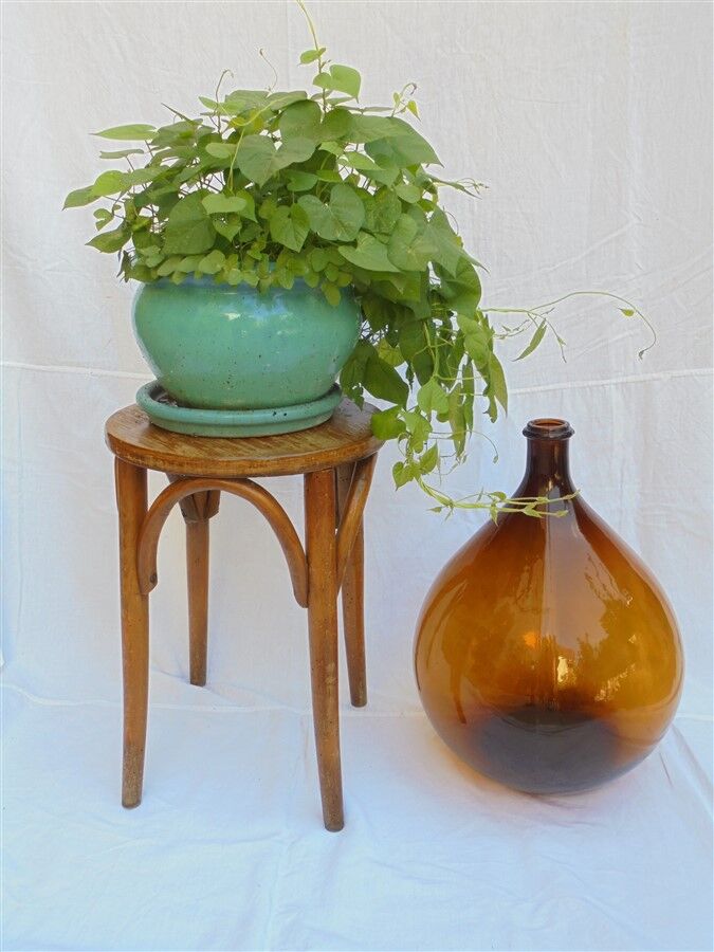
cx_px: 357
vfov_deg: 61.7
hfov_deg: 48.2
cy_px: 476
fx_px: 798
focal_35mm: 29
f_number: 3.7
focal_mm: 5.3
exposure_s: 1/60
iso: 100
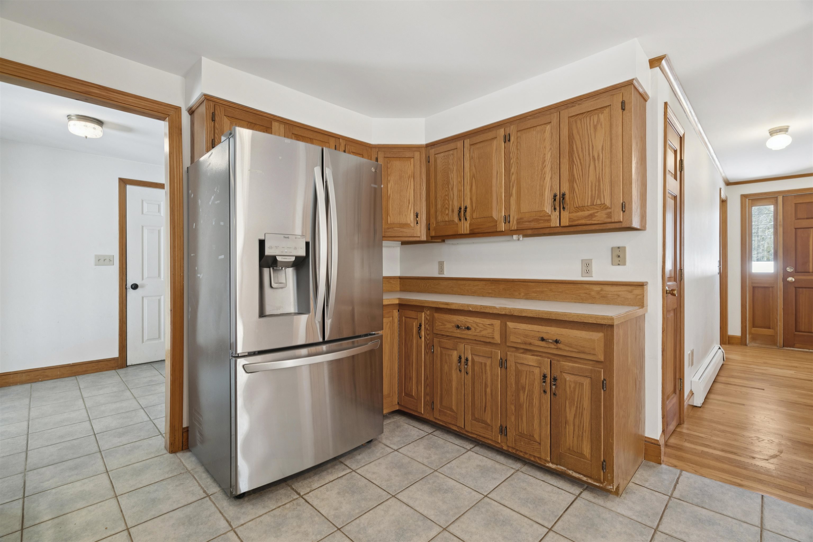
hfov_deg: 96.7
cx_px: 406
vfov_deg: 73.7
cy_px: 271
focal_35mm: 16
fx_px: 361
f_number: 8
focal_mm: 16
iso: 640
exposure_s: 1/8
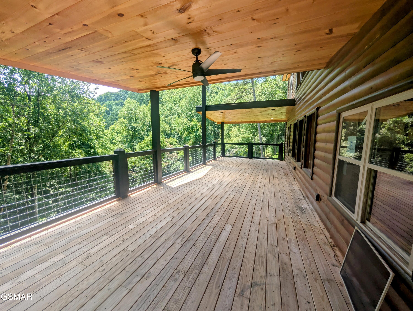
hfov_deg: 110.5
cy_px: 156
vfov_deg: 94.6
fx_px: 143
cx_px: 206
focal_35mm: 12
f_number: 1.7
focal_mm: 2.02
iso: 51
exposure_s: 1/899
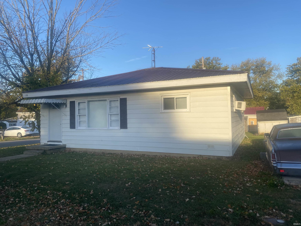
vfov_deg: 53.1
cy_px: 113
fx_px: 226
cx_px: 150
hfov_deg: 67.3
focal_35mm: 26
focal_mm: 4.25
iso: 32
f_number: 1.8
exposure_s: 1/1245
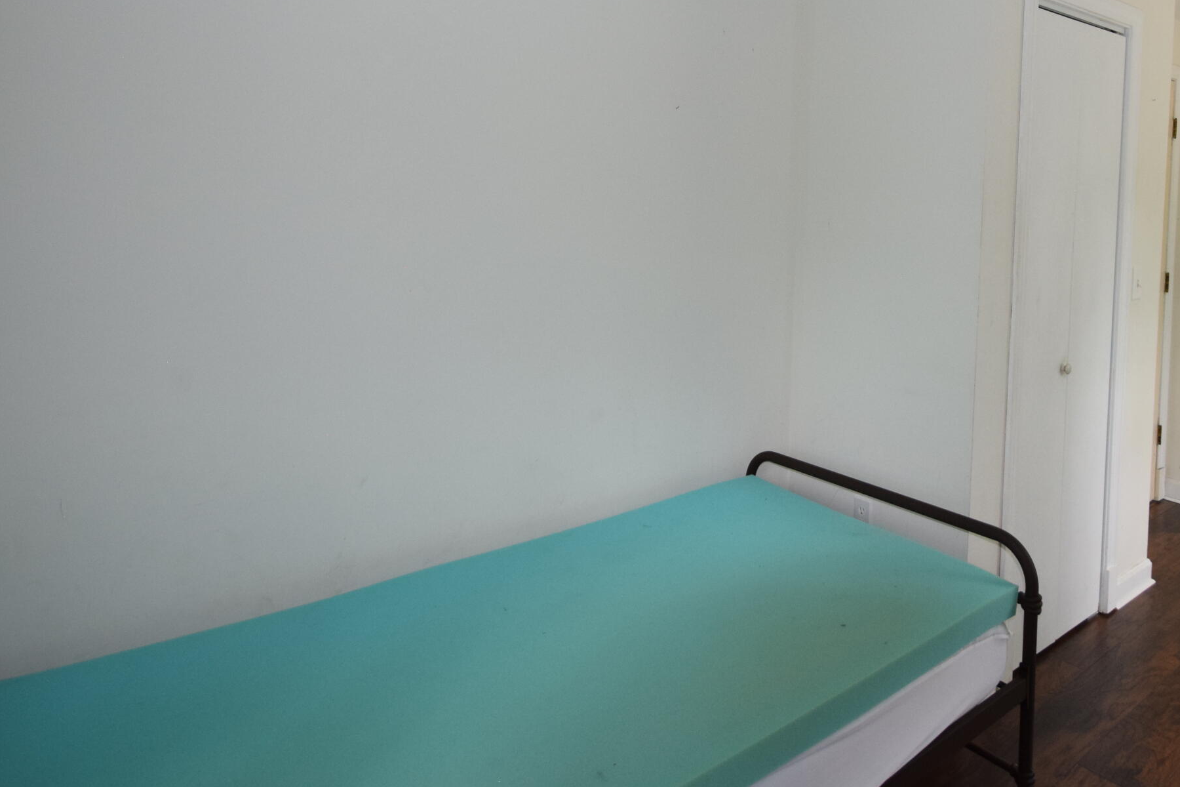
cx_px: 877
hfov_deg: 67.2
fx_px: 819
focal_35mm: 25
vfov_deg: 49.1
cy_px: 190
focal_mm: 10
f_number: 4.5
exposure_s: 1/80
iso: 800
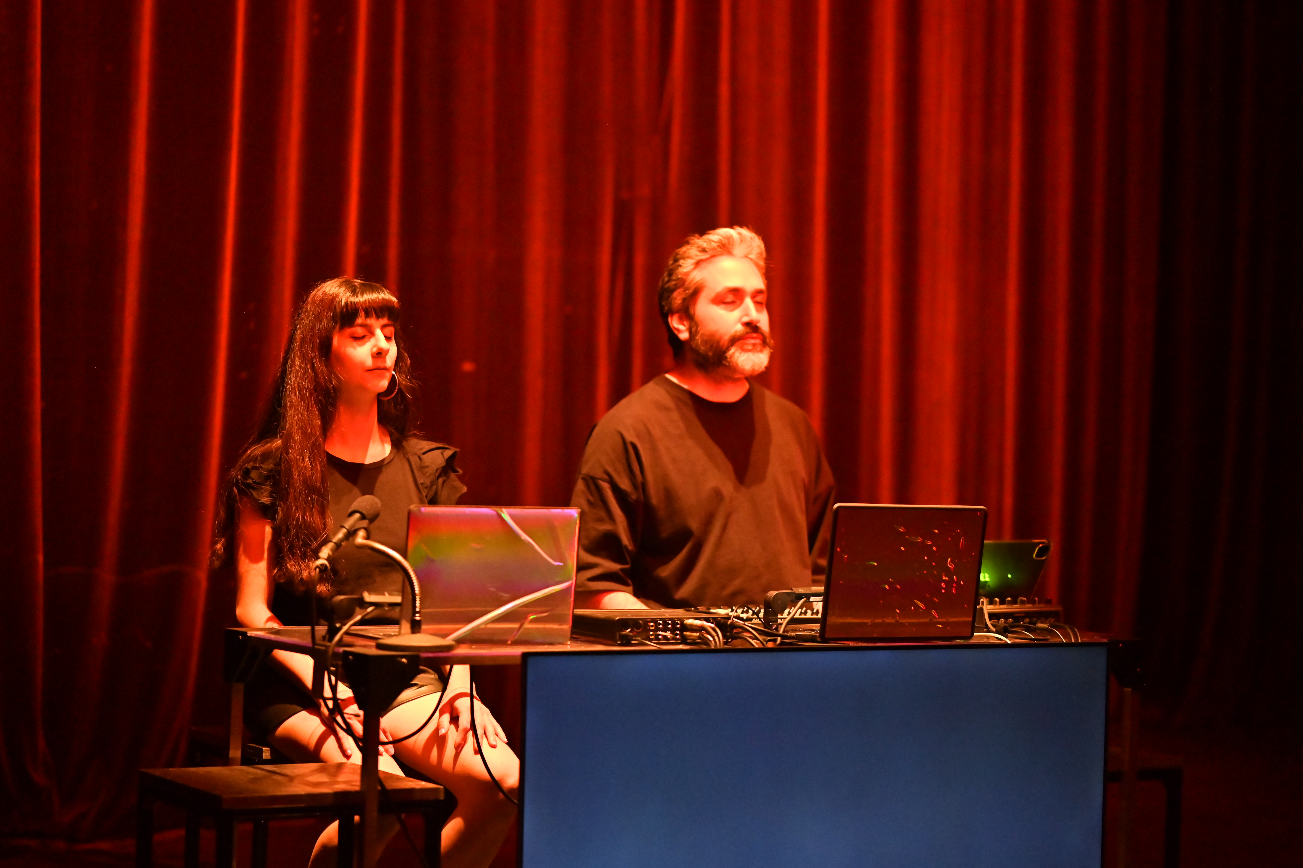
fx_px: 3075
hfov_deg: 23.9
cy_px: 434
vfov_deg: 16.1
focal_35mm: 85
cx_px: 652
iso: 6400
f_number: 1.8
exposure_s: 1/20
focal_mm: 85
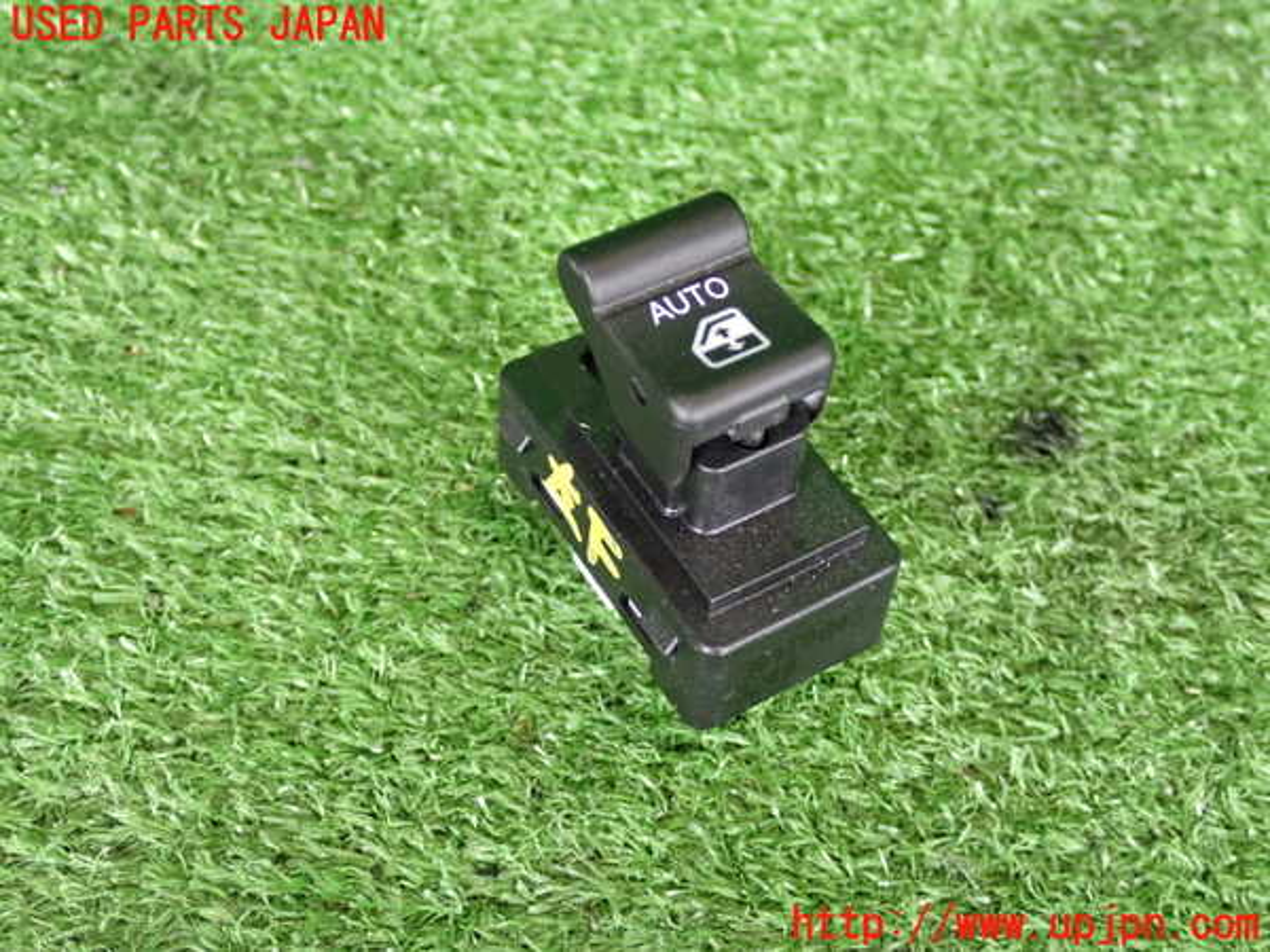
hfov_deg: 38.2
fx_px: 1834
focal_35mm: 50
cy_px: 476
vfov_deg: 29.1
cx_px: 635
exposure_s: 1/30
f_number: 3.2
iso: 800
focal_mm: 9.01
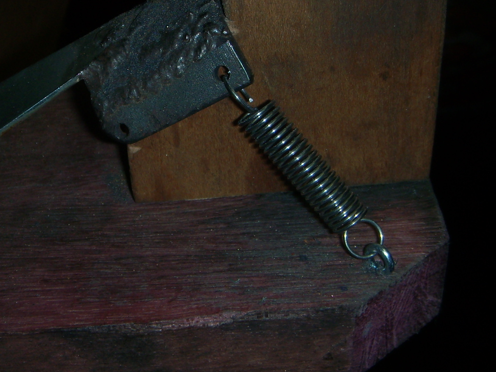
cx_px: 158
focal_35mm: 61
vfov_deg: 24.0
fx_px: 874
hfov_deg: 31.4
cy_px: 138
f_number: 3.5
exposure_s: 1/60.2
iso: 64
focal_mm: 6.4
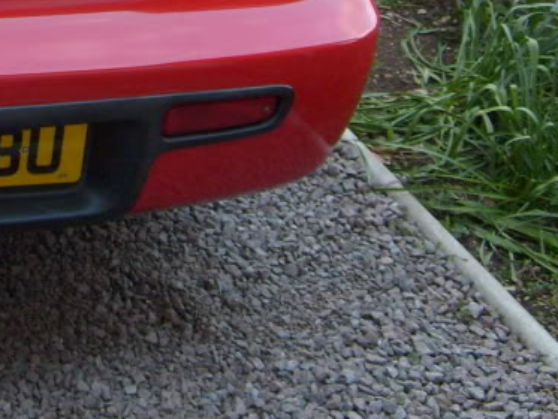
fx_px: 1548
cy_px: -105
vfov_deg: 14.8
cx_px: -67
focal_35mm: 96
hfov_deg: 19.5
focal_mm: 5.8
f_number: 2.8
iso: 100
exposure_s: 1/45
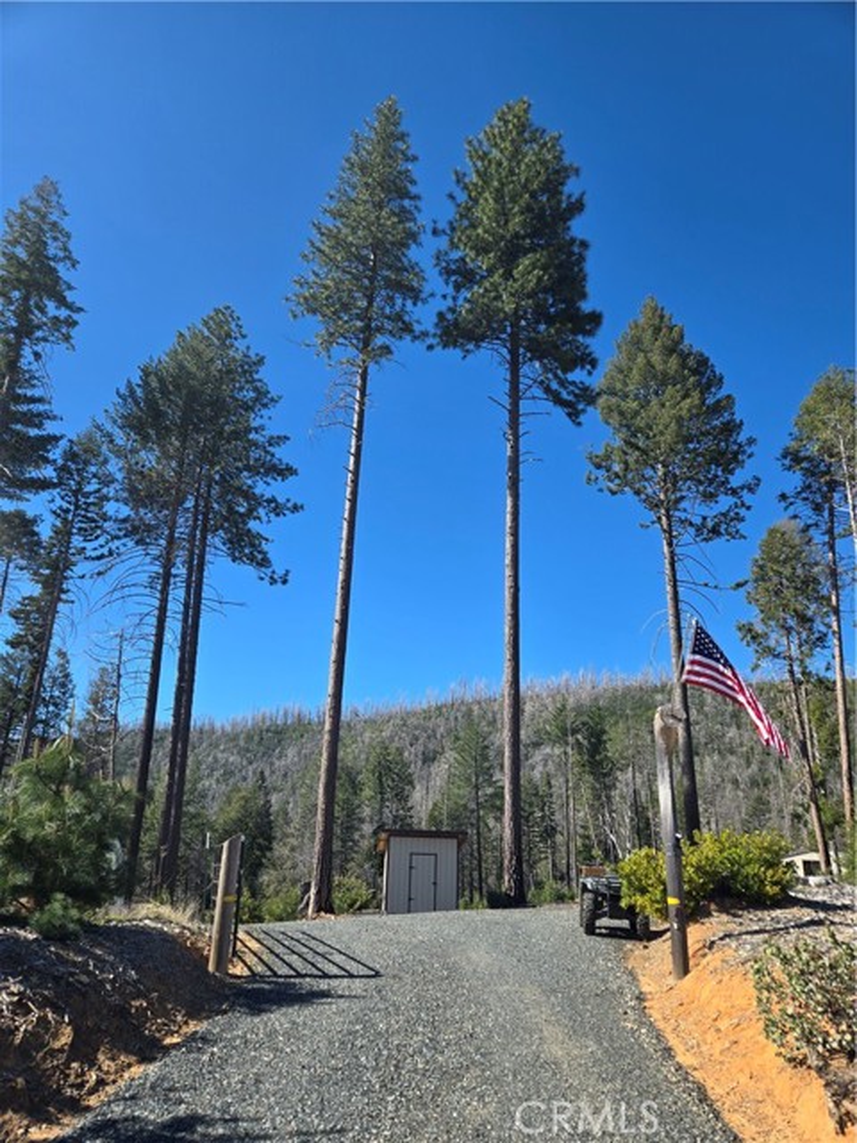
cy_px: 572
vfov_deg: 73.9
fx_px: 759
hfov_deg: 58.9
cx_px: 428
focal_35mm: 23
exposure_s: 1/1361
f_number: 1.8
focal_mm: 5.4
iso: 25
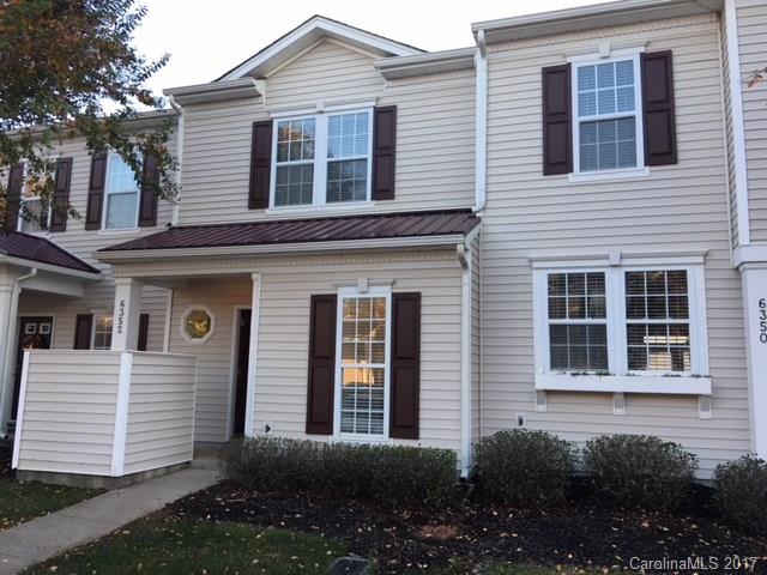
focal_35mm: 29
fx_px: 643
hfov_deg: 61.7
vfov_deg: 48.2
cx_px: 384
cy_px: 288
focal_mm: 4.15
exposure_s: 1/120
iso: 40
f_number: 2.2
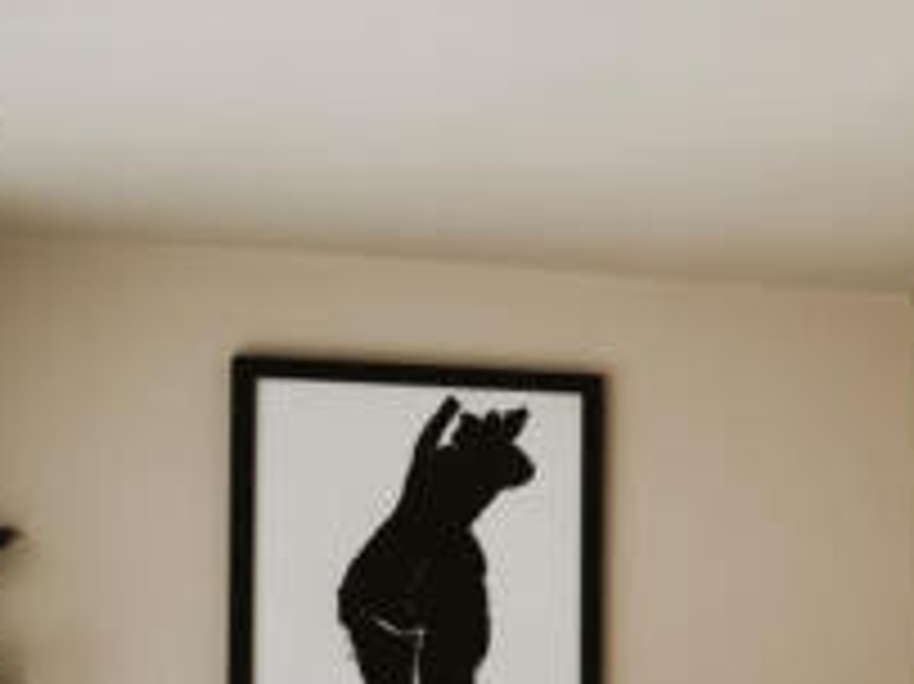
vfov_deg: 15.6
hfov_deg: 20.1
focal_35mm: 93
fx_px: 2454
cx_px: 1011
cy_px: 677
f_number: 8
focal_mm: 30
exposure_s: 1/8
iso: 100
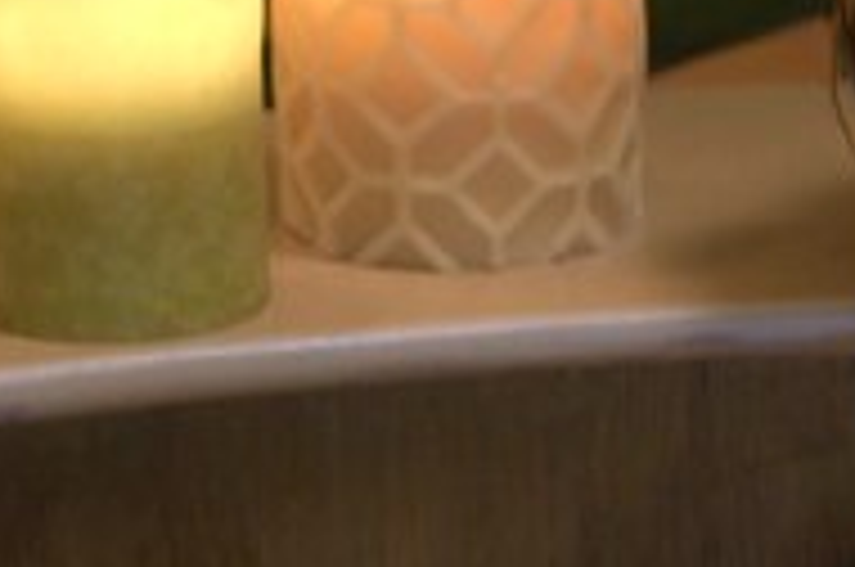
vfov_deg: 4.1
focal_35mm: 337
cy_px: 621
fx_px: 7990
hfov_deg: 6.0
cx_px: 1485
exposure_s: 1/80
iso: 3200
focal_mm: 80
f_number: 3.2
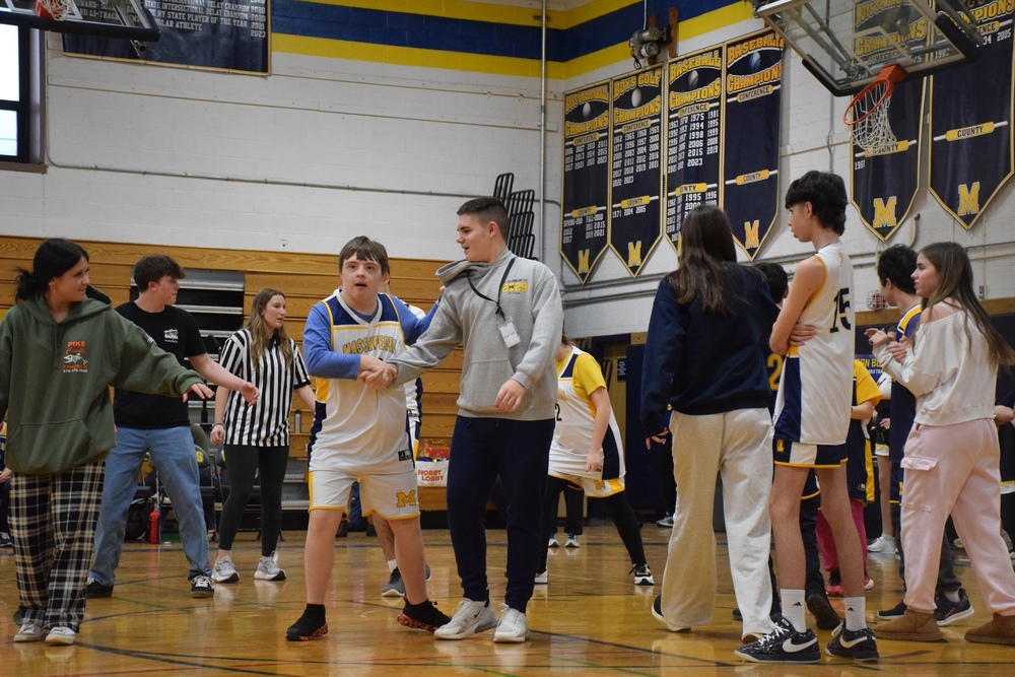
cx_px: 508
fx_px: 2199
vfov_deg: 17.5
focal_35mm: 78
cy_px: 338
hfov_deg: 26.0
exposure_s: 1/640
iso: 4000
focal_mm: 52
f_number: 4.8
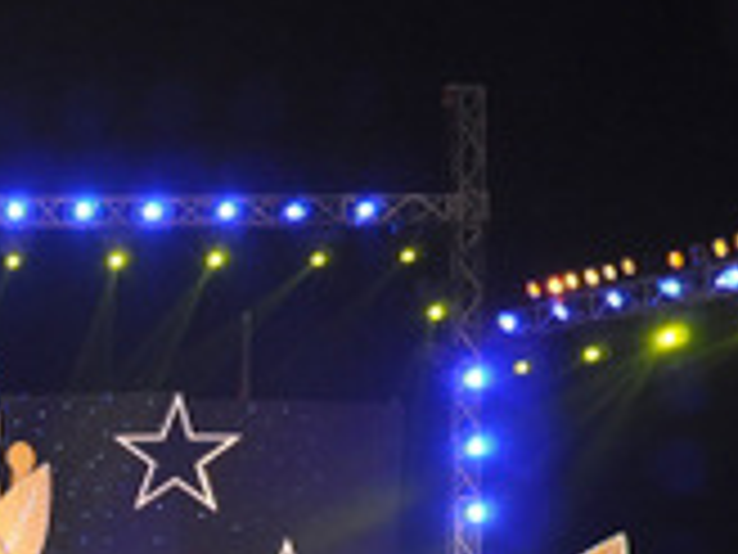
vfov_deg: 13.1
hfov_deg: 16.5
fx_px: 2334
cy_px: 694
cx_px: -342
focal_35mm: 109
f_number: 5
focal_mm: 25
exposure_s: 1/80
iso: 800
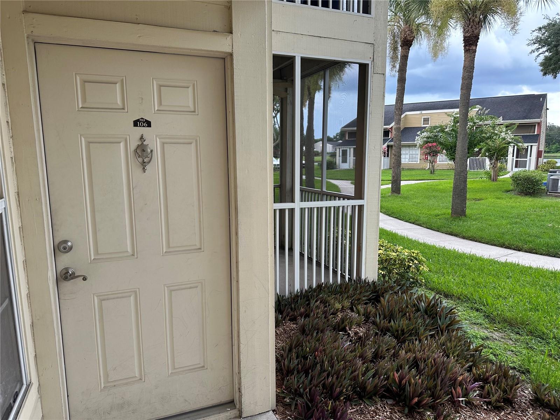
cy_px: 210
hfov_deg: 71.6
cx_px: 280
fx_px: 388
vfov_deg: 56.8
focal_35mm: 24
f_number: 1.78
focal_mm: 6.86
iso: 100
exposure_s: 1/121
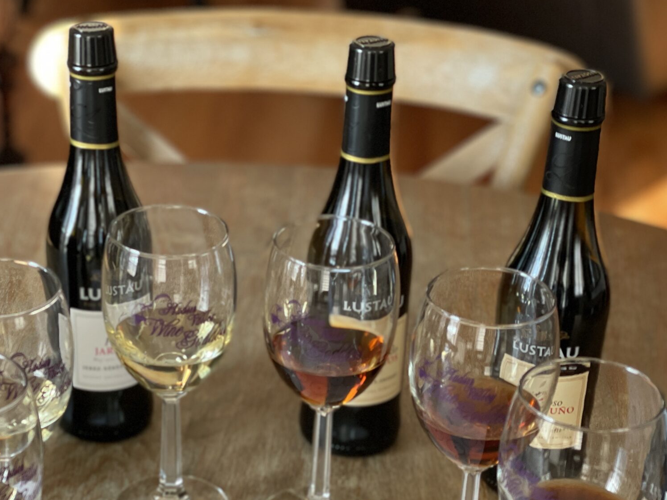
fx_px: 1715
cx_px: 246
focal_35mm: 89
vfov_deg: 16.5
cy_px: 398
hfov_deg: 22.0
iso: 64
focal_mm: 6
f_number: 2
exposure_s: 1/122
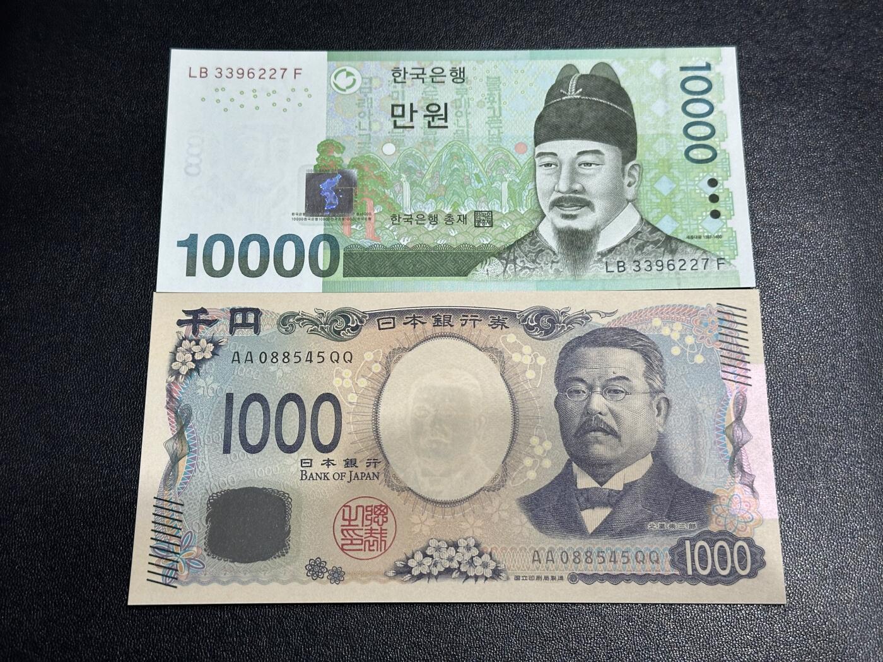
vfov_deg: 30.3
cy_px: 331
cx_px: 442
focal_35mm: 48
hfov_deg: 39.7
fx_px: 1224
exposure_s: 1/50
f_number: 1.78
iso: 100
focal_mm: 6.86
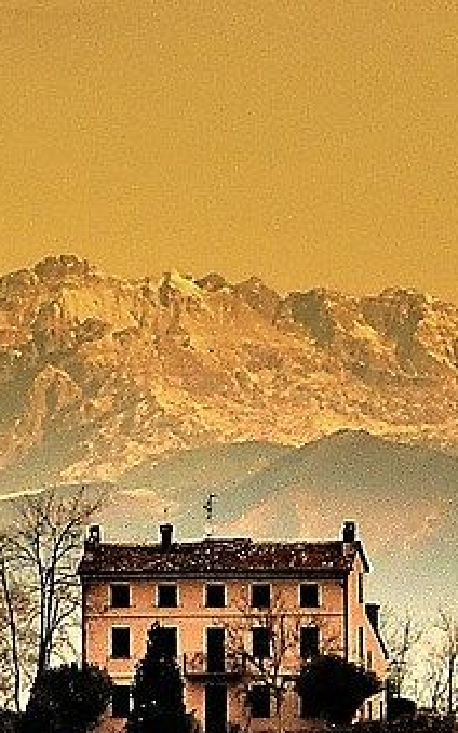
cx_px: -1499
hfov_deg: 0.8
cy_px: 685
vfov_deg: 1.3
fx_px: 31374
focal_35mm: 1572
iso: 800
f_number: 11
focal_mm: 145
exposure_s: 1/200
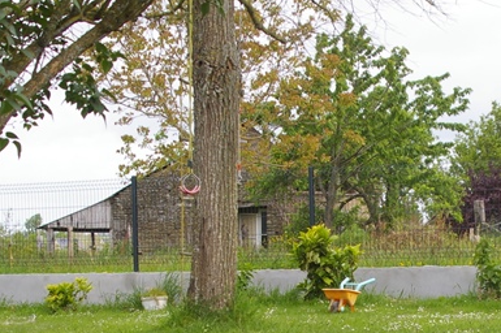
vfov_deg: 10.1
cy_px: 326
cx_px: 411
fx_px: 1864
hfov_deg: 15.2
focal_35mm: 134
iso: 200
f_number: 8
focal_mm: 43
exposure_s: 1/250
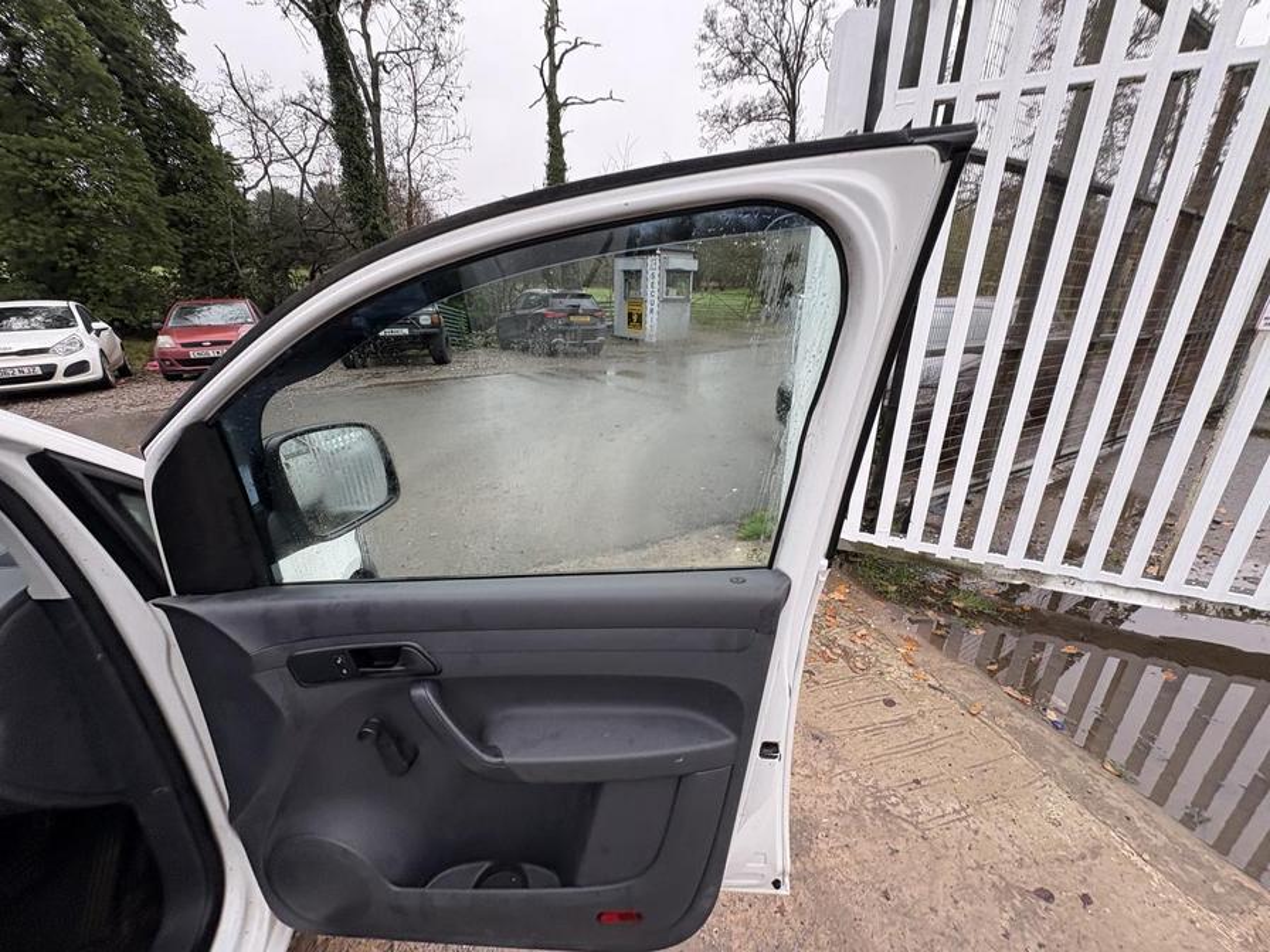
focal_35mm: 14
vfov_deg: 85.7
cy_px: 476
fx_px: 514
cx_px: 635
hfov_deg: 102.1
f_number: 2.2
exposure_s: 1/99
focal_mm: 2.22
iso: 80
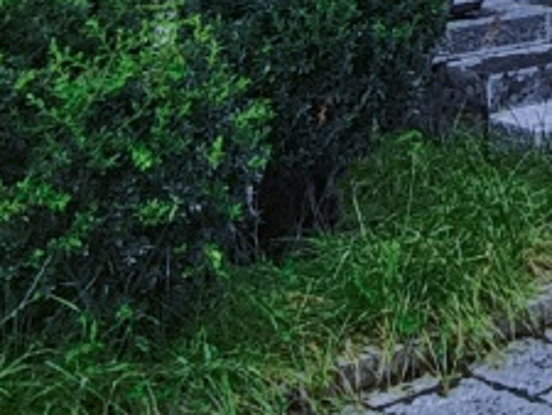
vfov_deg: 11.8
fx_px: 1532
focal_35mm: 96
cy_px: -656
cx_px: 763
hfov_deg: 18.6
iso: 50
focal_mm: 1.78
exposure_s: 1/588
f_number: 2.4
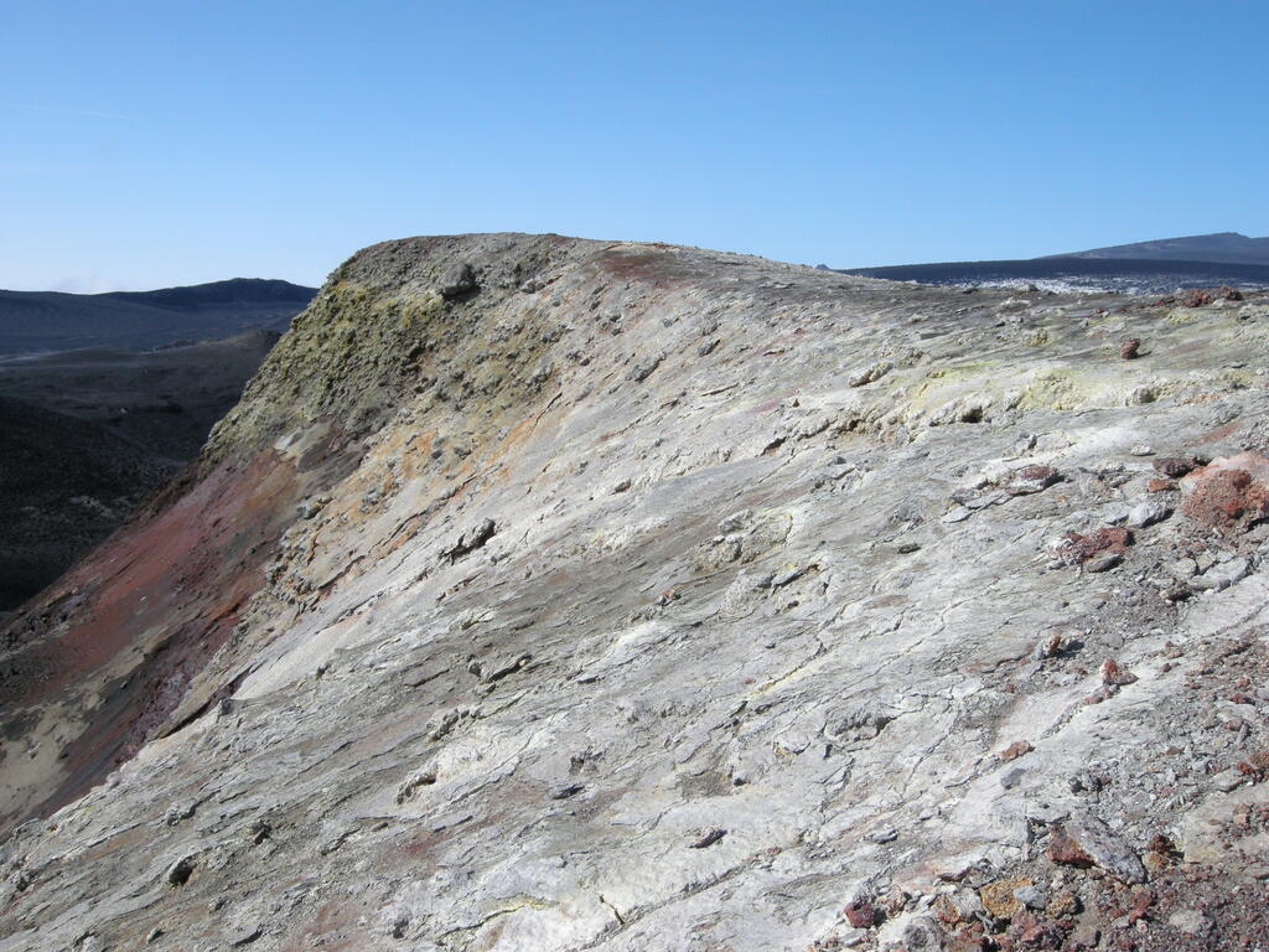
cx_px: 634
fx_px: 1283
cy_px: 476
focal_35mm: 35
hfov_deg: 52.6
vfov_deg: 40.7
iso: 100
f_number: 6.8
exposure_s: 1/316
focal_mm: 7.5
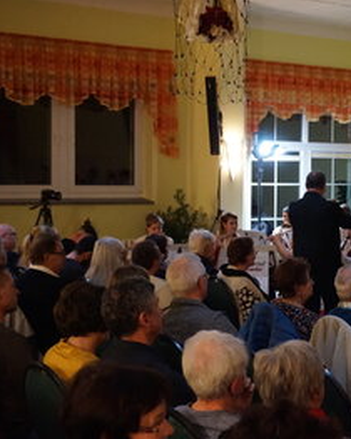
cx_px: 292
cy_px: 220
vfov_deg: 24.8
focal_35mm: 77
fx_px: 1001
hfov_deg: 19.6
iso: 3200
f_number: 5.6
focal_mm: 36
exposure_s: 1/80
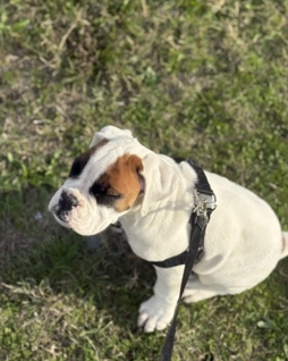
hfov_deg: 25.8
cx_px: 138
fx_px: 629
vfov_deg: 32.0
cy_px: 193
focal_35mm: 59
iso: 80
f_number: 1.78
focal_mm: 6.76
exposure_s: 1/3378
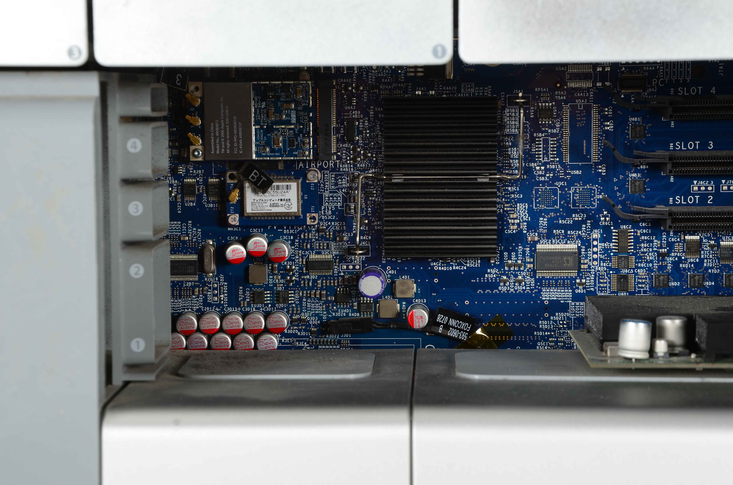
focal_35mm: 112
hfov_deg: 18.2
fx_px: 2286
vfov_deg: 12.1
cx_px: 366
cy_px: 242
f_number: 13
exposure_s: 1/160
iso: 200
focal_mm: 75
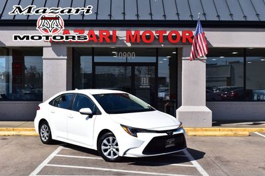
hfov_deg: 38.9
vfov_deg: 26.4
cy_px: 88
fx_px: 375
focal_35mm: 51
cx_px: 132
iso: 250
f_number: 11
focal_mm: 34
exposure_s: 1/500
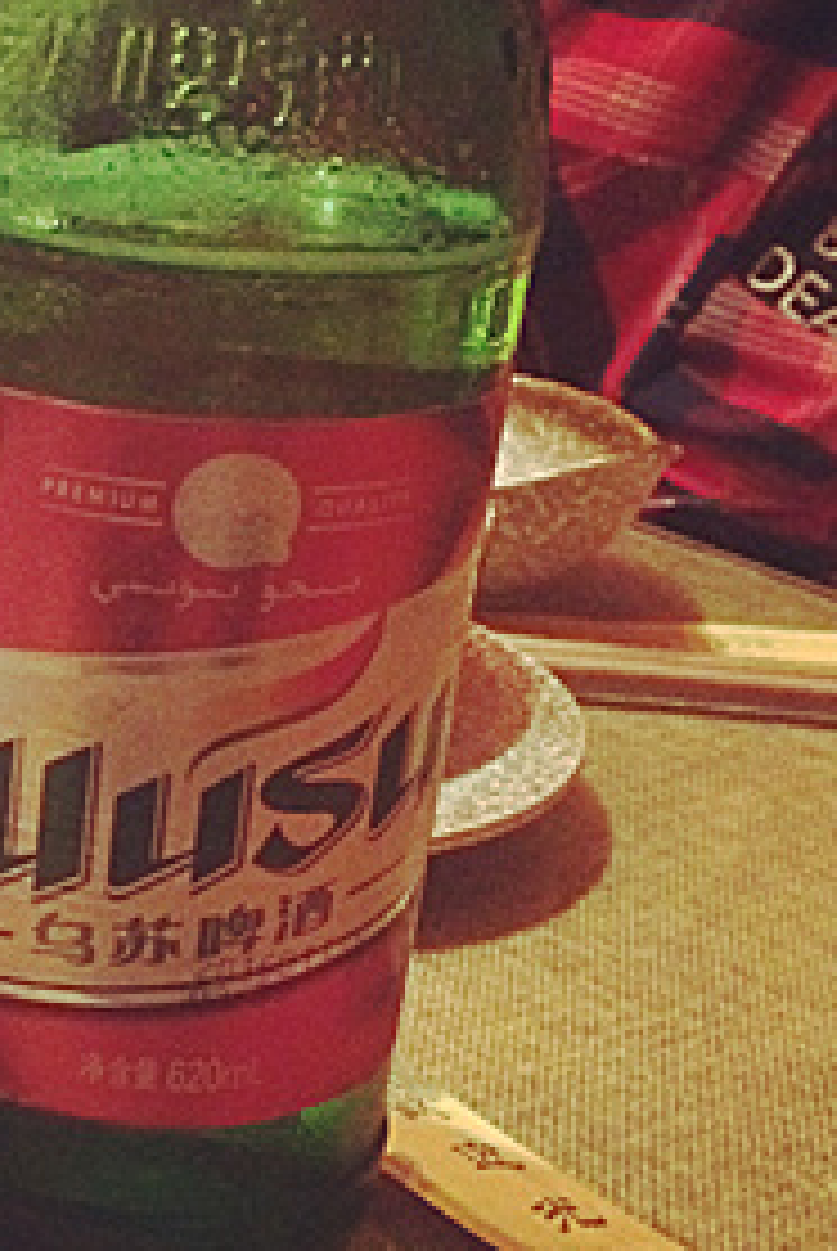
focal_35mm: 65
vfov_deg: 30.9
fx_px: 2261
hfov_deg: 19.0
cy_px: 652
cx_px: -333
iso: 640
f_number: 2.2
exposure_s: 1/17
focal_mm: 4.15
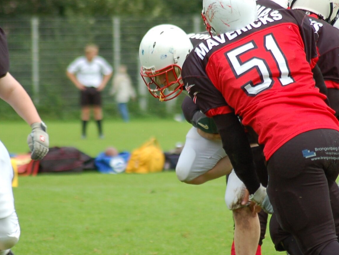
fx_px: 4584
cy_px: 138
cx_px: 185
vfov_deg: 3.2
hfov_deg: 4.2
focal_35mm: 468
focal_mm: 170
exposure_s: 1/500
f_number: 4.8
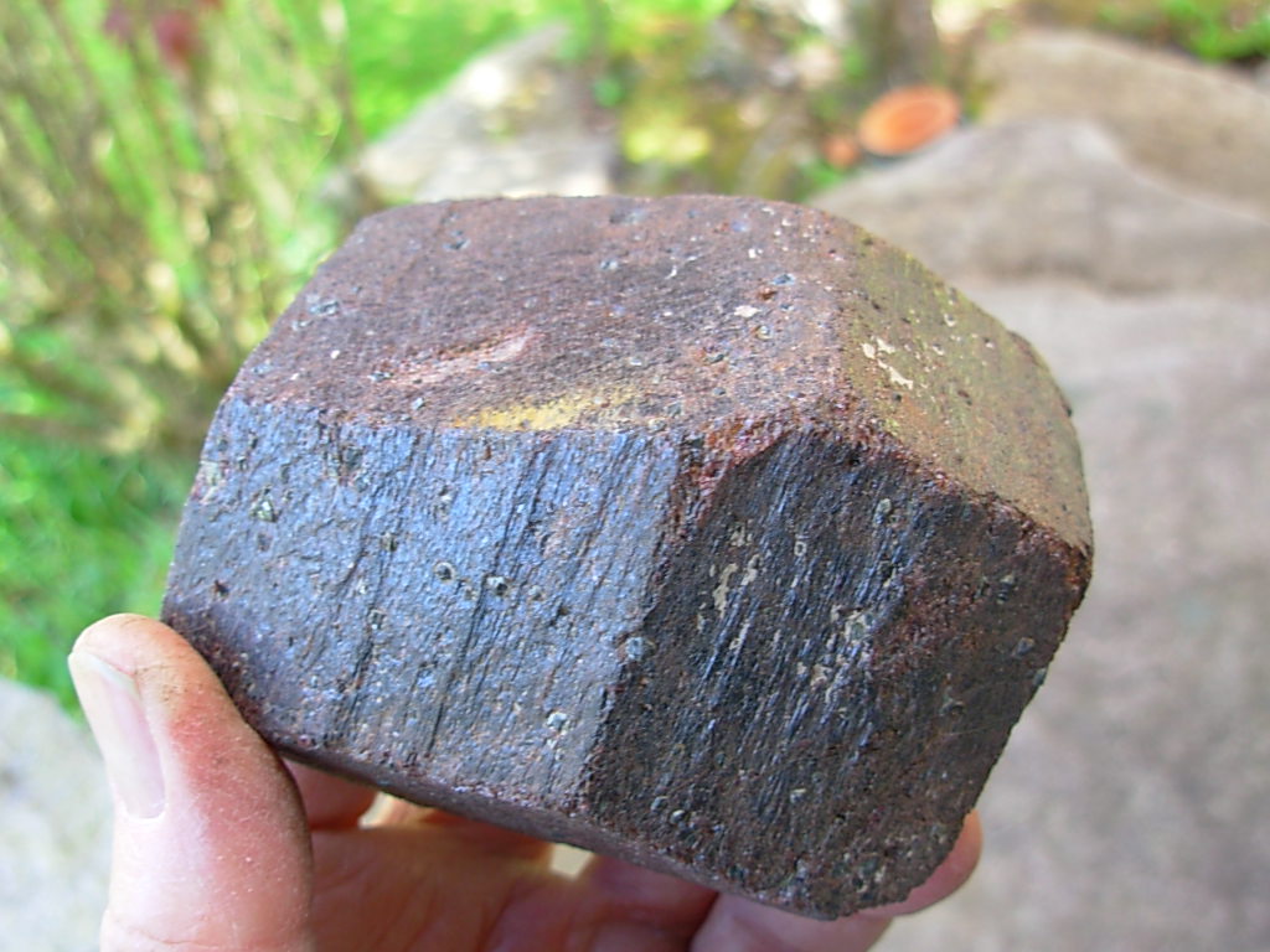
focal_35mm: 38
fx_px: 1394
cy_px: 476
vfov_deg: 37.7
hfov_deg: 49.0
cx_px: 635
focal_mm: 6.3
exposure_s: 1/32.9
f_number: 2.9
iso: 50
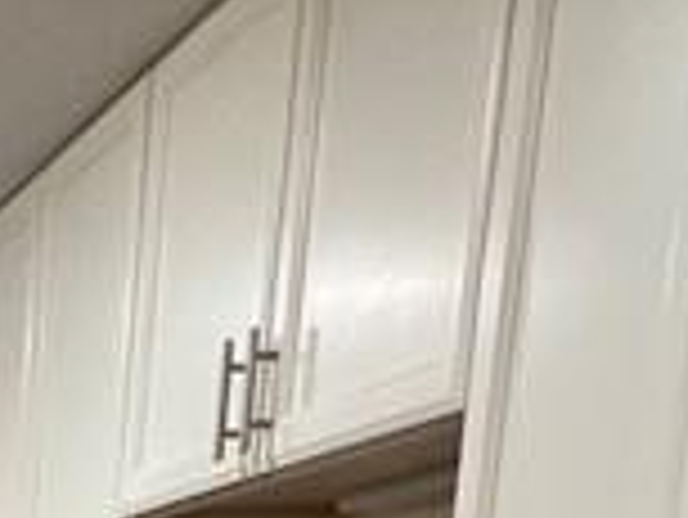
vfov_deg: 13.6
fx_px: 1730
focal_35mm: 87
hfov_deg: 16.5
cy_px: 1144
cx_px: -724
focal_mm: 1.57
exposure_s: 1/60
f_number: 1.8
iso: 250
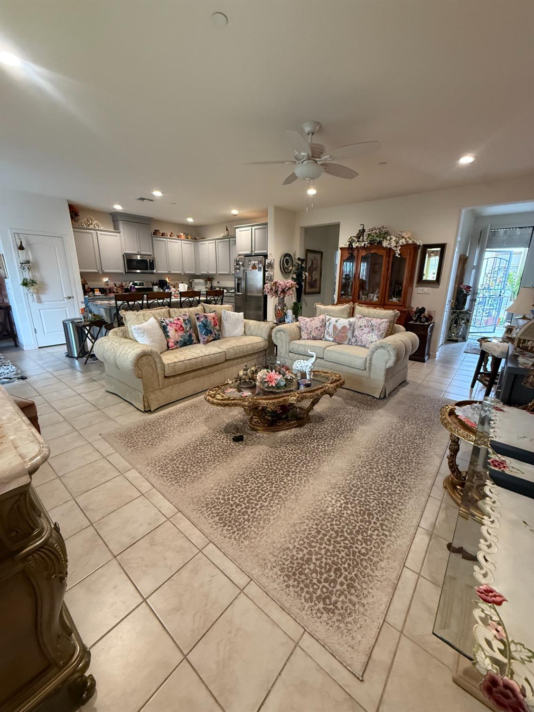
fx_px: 288
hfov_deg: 85.7
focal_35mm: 14
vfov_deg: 102.1
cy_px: 356
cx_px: 267
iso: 400
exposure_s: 1/60
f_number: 2.2
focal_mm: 2.22
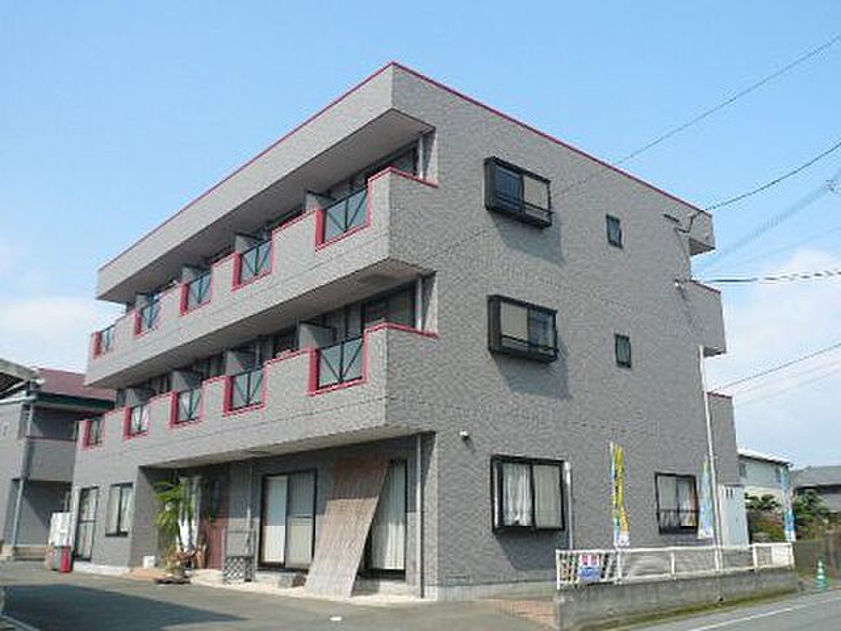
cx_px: 420
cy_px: 316
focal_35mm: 32
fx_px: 777
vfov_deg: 44.2
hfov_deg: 56.8
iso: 100
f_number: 8
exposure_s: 1/160
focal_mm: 4.6
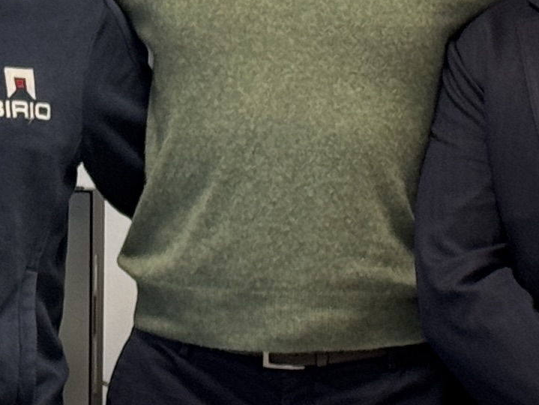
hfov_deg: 7.3
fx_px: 4191
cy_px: -51
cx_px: 466
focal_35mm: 269
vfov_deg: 5.5
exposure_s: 1/60
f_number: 1.78
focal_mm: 6.76
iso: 80
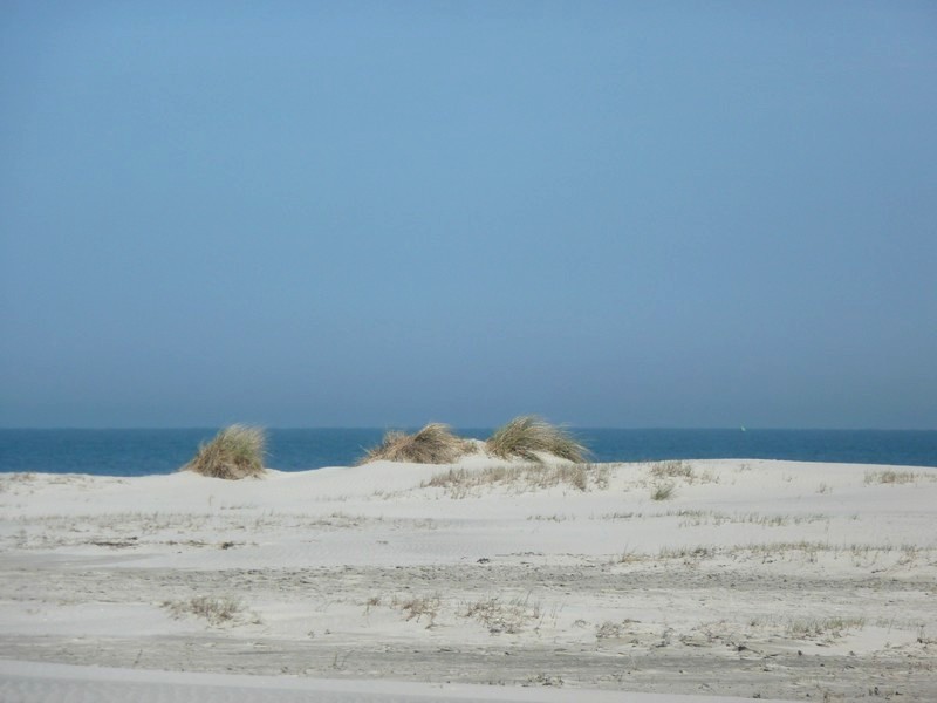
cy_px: 352
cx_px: 468
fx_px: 7579
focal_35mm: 280
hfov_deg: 7.1
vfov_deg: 5.3
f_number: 11
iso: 100
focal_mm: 46
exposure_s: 1/250
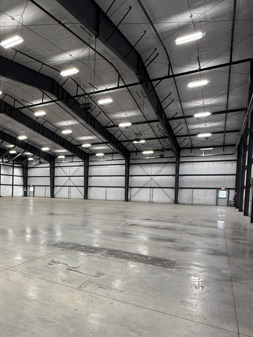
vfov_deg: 64.7
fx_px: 263
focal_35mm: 27
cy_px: 202
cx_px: 13
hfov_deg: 45.2
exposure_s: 1/120
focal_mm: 2.22
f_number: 2.2
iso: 320
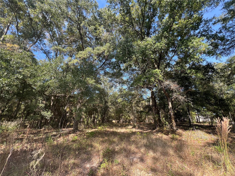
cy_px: 88
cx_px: 118
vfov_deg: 89.9
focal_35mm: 13
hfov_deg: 106.2
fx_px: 88
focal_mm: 1.57
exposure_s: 1/277
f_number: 1.8
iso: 32
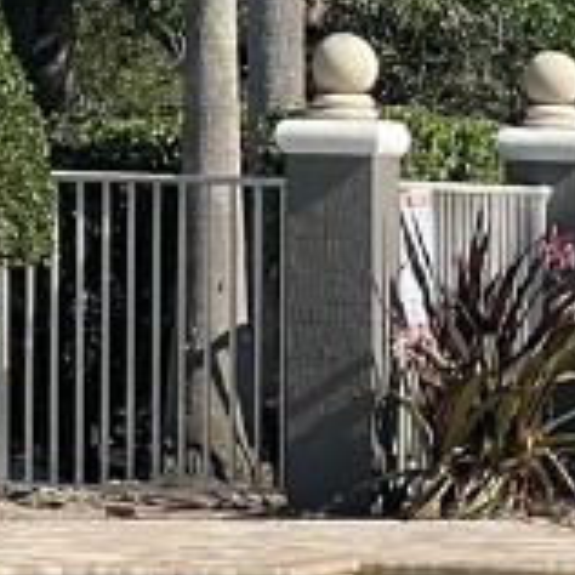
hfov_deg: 4.6
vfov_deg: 4.8
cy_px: 560
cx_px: 1547
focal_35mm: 366
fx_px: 6878
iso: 20
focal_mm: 7.5
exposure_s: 1/1130
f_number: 2.2
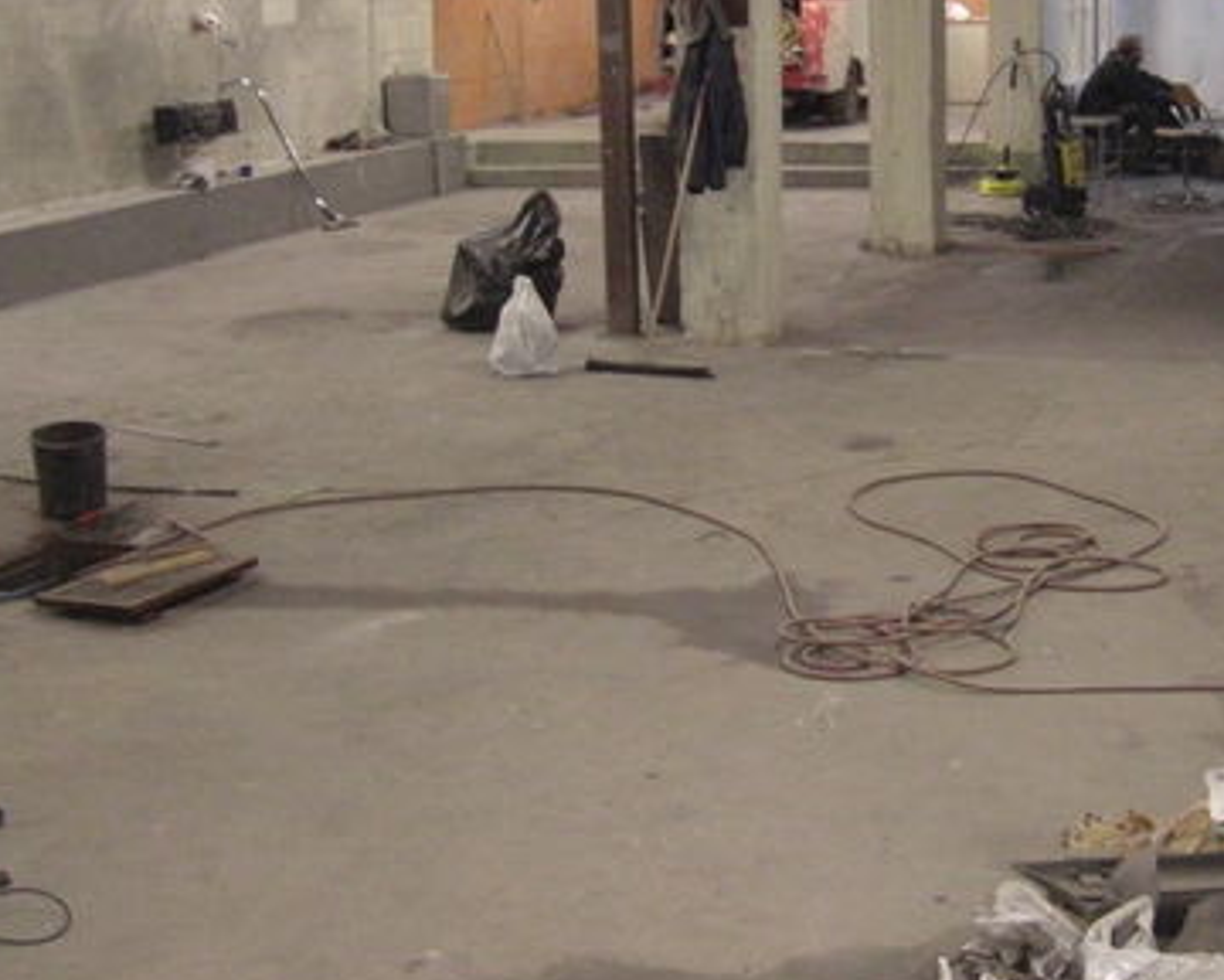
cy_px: 347
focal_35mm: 66
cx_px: 830
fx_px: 2391
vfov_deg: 23.1
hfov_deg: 28.5
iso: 800
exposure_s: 1/50
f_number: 2.8
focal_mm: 7.9
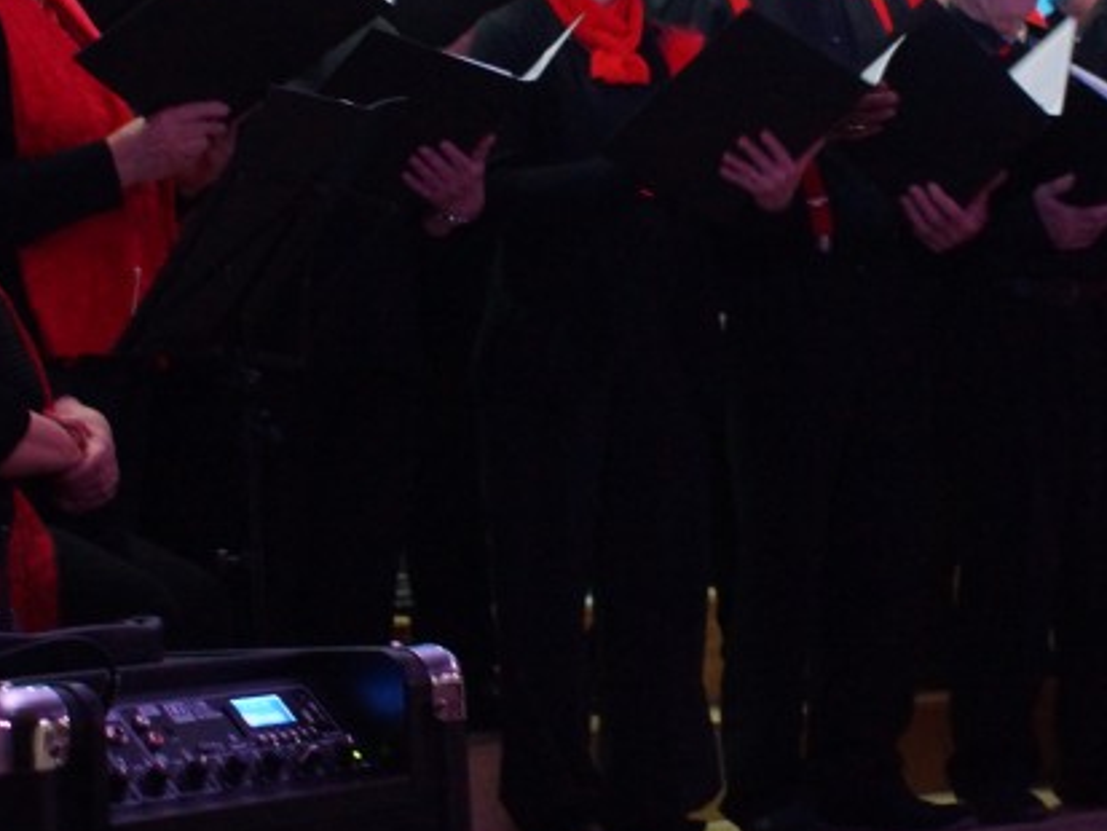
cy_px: 236
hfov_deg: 19.6
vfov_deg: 14.8
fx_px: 3199
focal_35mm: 100
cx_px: 657
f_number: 5
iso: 1600
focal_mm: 28
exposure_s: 1/25
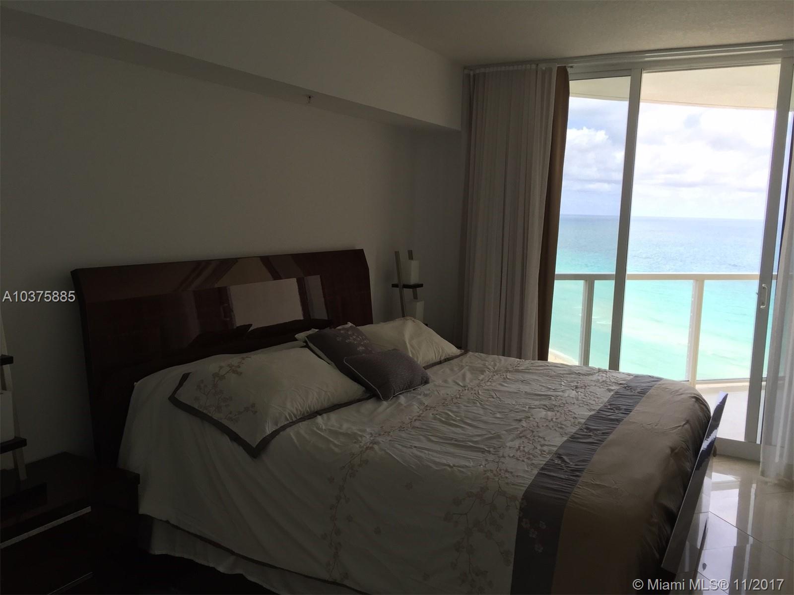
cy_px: 298
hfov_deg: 61.7
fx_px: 665
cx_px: 397
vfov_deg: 48.2
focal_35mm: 29
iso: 32
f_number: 2.2
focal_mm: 4.15
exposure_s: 1/399
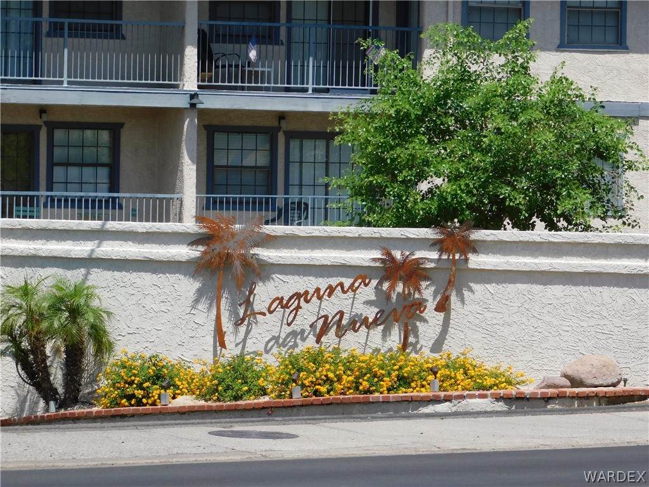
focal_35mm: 184
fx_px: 3450
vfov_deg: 8.1
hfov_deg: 10.7
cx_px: 324
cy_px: 244
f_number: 5.4
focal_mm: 32.7
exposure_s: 1/640
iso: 125
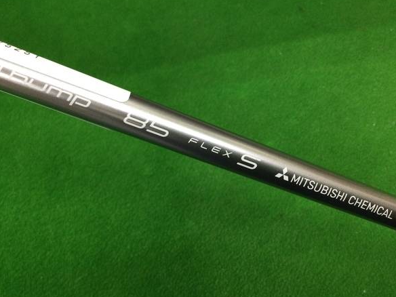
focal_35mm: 34
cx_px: 204
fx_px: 389
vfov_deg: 41.8
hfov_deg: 53.9
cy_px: 143
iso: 100
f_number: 2.4
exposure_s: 1/30
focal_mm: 3.3
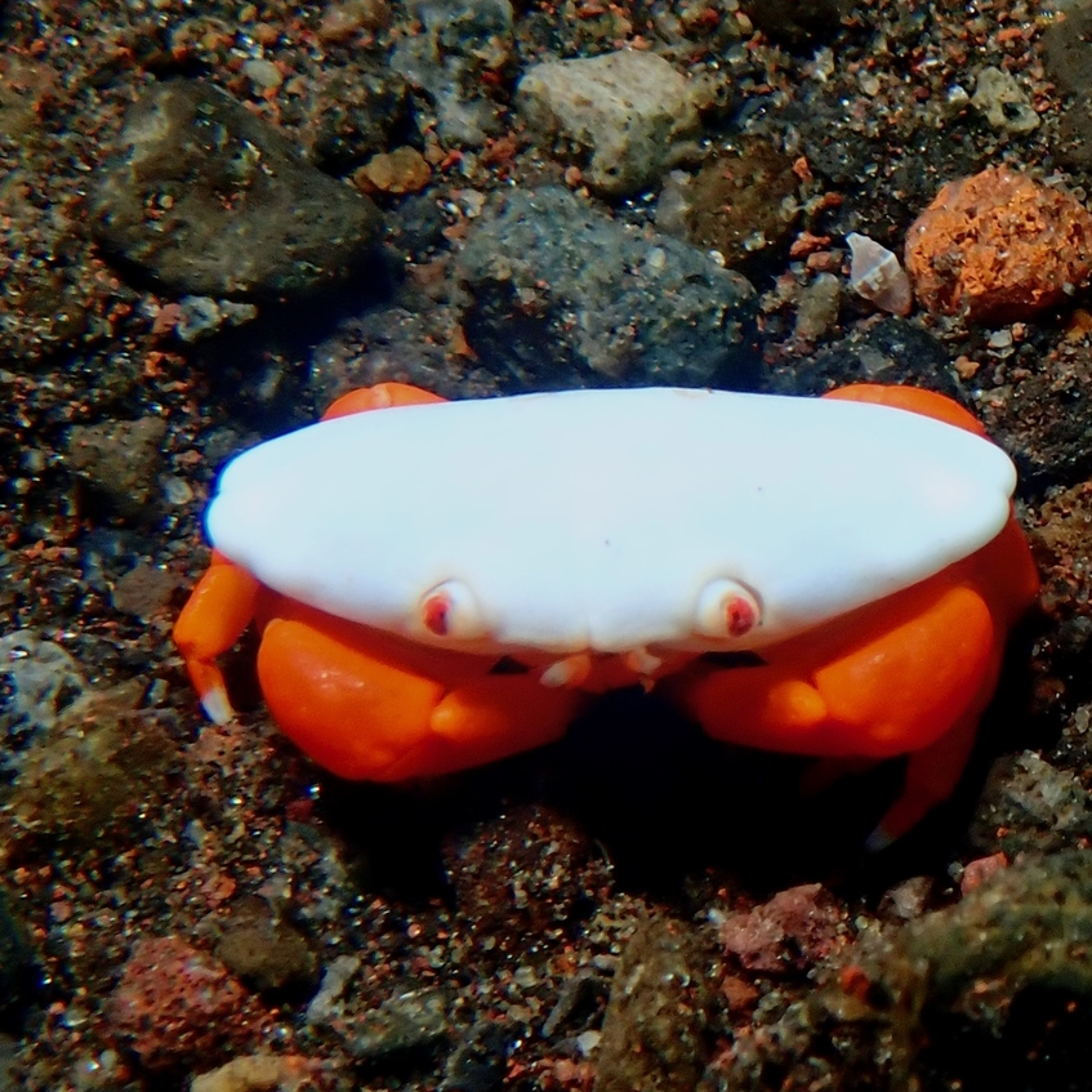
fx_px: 4247
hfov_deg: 14.6
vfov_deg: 14.7
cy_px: 550
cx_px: 643
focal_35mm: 119
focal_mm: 18
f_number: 6.3
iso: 200
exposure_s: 1/200
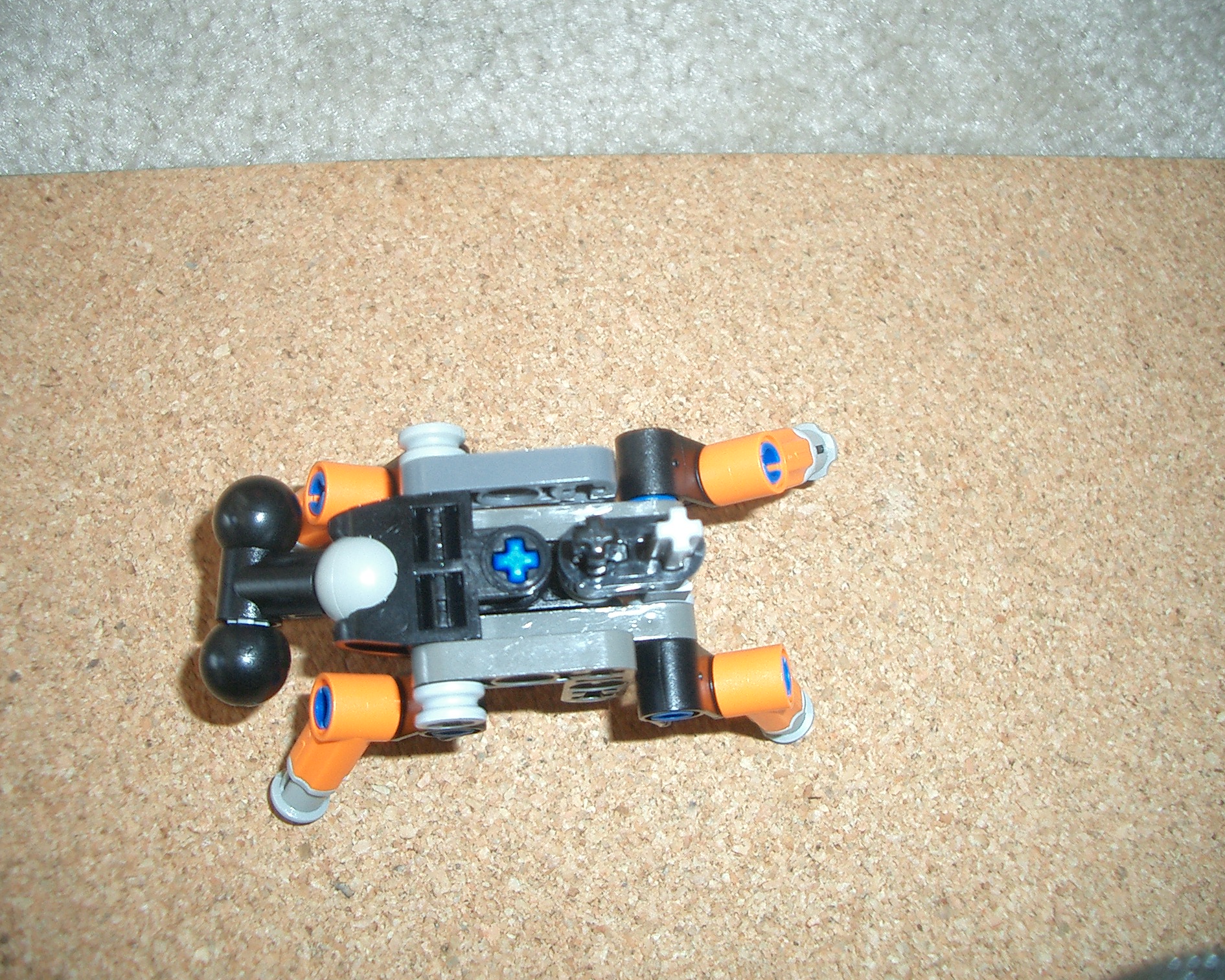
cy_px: 497
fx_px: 1342
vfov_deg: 40.1
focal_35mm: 37
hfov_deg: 49.1
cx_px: 580
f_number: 2.6
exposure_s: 1/40
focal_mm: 5.8
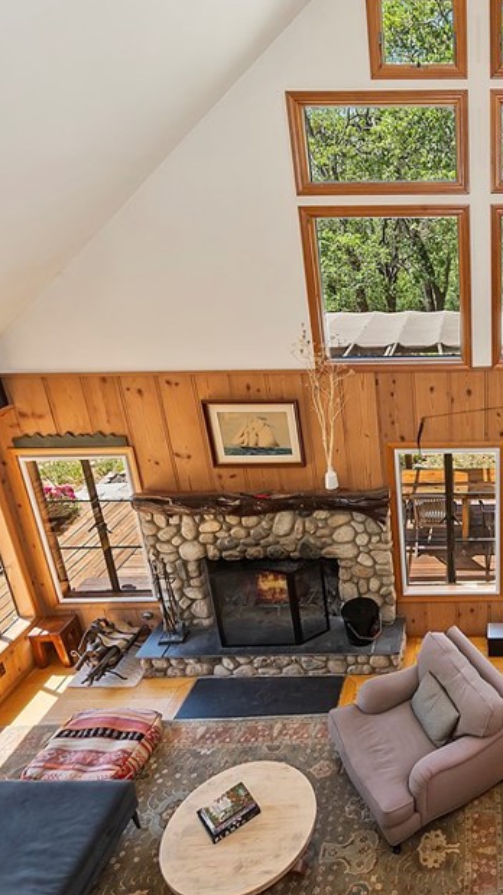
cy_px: 421
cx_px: 483
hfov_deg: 39.9
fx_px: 617
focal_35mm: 26
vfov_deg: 71.8
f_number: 8
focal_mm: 10
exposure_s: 1/30
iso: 100
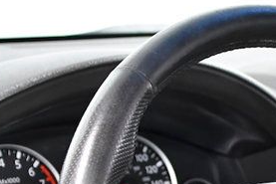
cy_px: 282
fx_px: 1020
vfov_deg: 10.0
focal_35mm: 133
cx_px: 368
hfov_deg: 14.7
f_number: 3.5
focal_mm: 24
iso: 2000
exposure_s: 1/125
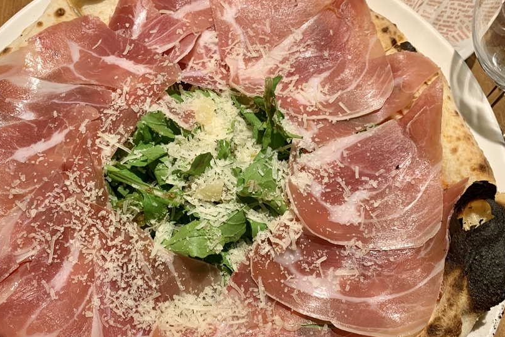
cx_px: 206
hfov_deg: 48.2
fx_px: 561
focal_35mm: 40
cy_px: 191
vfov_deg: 33.4
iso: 100
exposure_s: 1/50
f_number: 1.8
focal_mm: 4.25
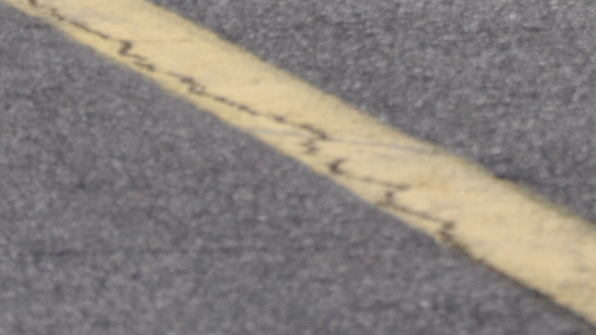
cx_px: 901
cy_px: -627
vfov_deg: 1.5
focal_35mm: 808
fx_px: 12761
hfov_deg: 2.7
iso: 200
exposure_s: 1/160
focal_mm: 105
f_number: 6.3
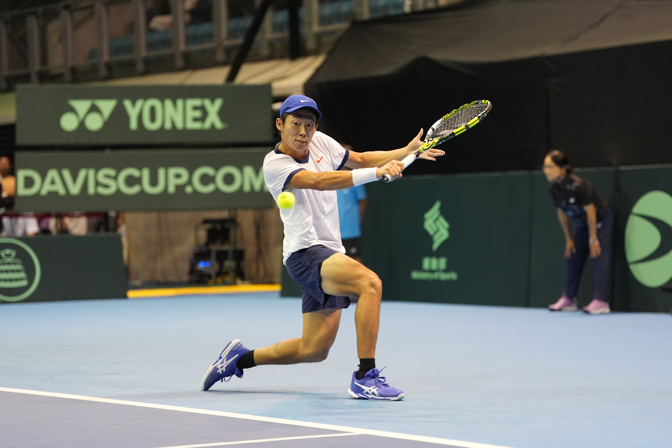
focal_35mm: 124
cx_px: 336
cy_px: 224
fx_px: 2314
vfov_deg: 11.1
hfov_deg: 16.5
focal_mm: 124
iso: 3200
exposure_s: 1/800
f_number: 2.8
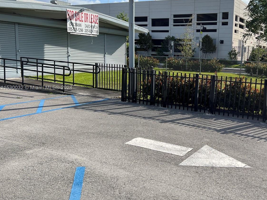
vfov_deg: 38.6
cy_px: 88
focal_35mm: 37
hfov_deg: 48.9
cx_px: 186
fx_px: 285
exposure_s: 1/4630
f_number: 1.5
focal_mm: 5.7
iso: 50
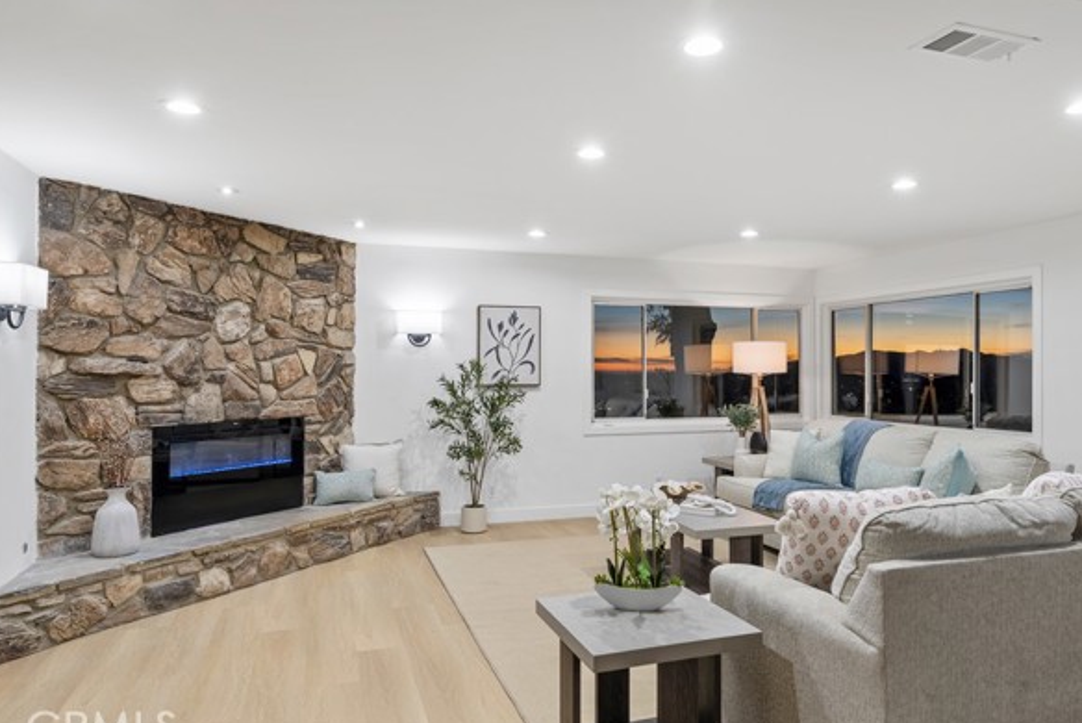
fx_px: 692
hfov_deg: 76.0
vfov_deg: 55.2
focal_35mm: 23
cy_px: 359
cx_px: 580
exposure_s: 1/6
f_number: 5
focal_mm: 14
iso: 160
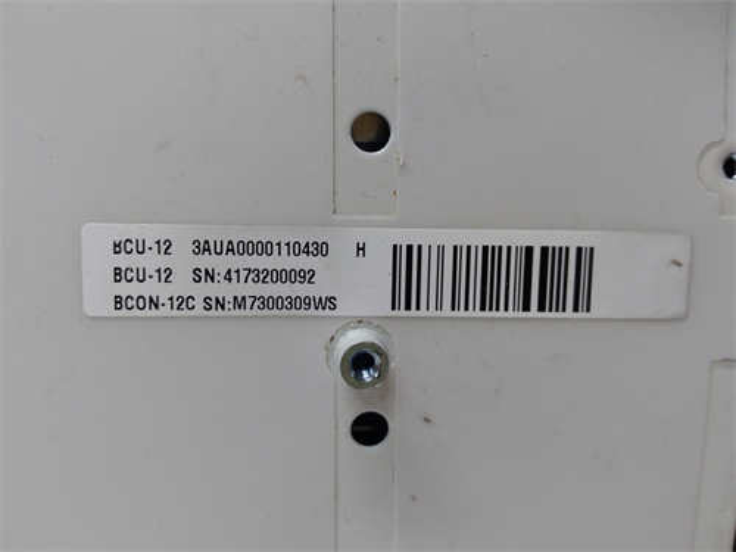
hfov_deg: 65.3
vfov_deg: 51.4
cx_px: 368
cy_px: 276
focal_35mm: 27
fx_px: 574
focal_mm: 3.79
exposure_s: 1/33
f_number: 2
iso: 224
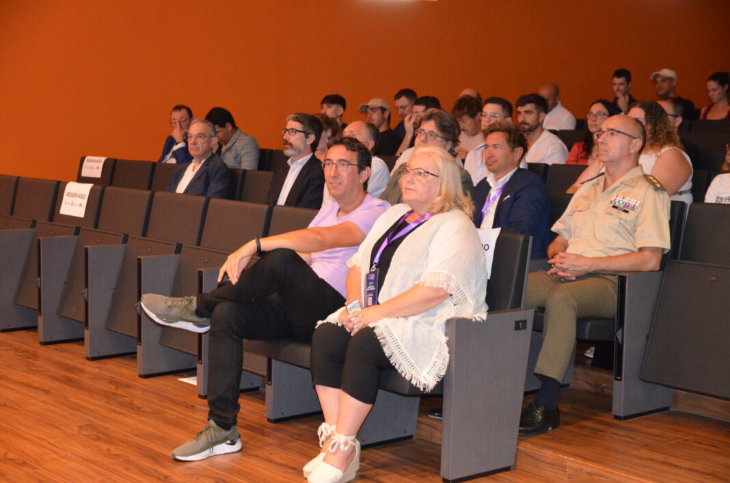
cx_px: 365
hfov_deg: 33.5
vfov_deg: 22.5
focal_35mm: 60
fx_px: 1214
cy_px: 242
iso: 3200
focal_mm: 40
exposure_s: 1/60
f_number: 3.5
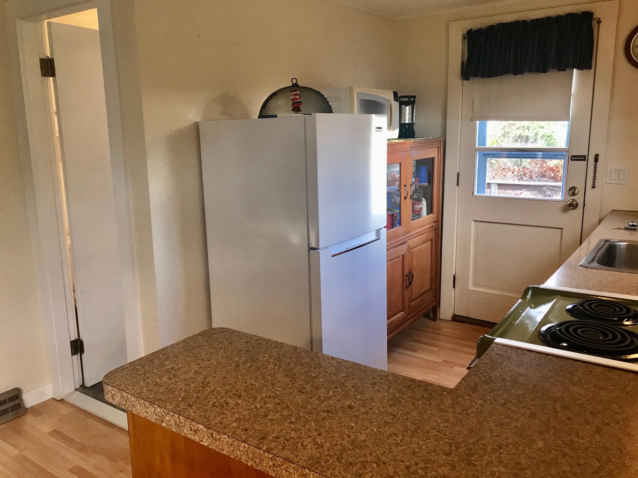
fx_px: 516
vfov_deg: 49.7
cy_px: 239
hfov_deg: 63.4
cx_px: 319
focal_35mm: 28
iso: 25
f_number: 1.8
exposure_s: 1/30
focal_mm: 3.99
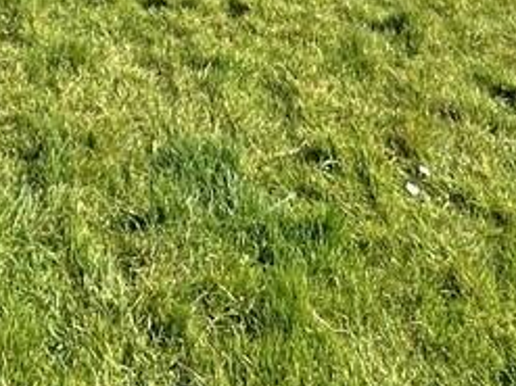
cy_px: -286
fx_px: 864
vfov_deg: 19.6
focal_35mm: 58
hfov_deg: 31.6
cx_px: 48
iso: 50
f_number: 2.2
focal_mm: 2.22
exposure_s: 1/3509
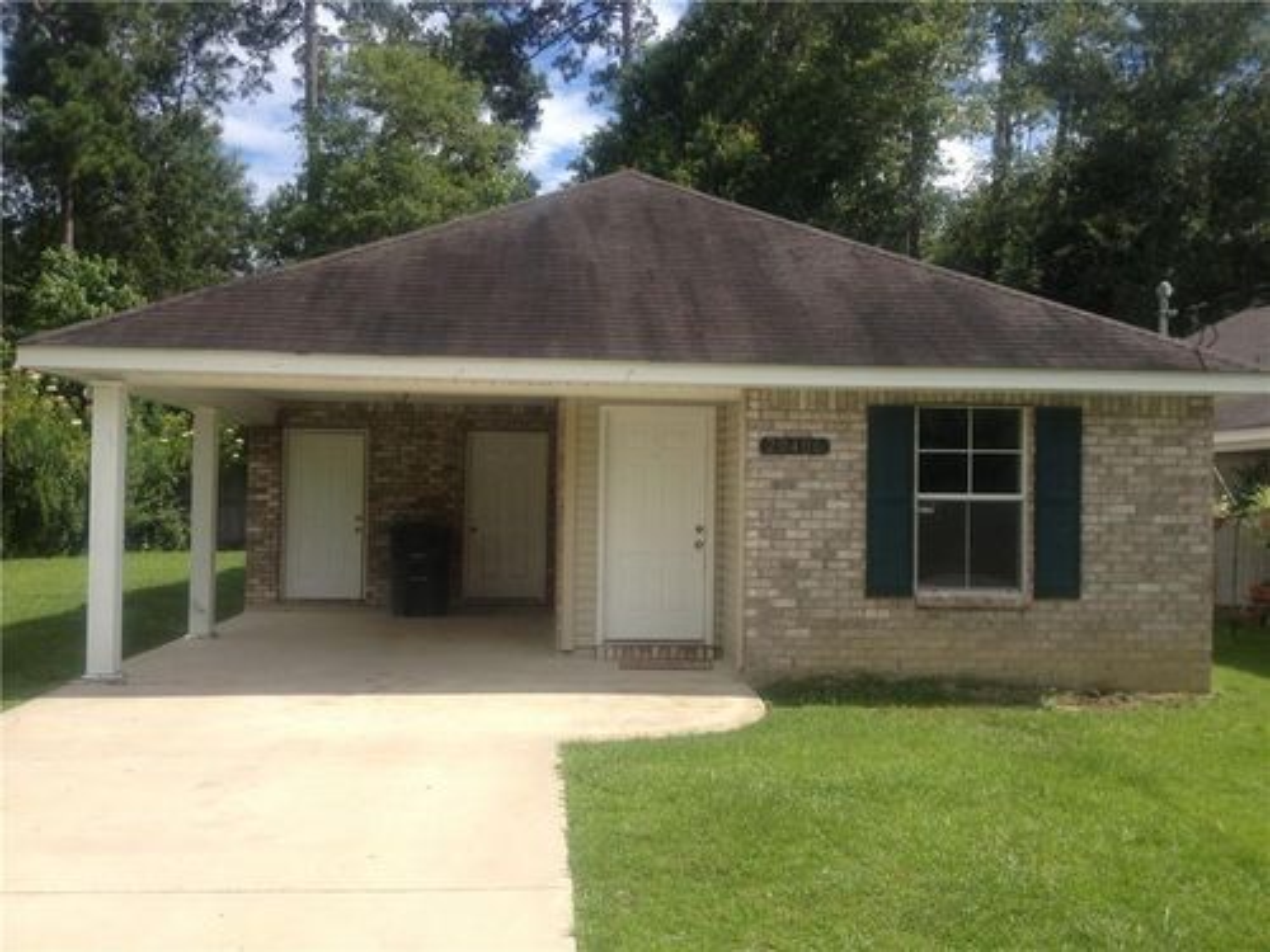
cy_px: 476
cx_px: 635
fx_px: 1284
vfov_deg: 40.7
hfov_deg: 52.6
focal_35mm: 35
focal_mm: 4.28
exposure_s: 1/1453
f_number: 2.4
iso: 50
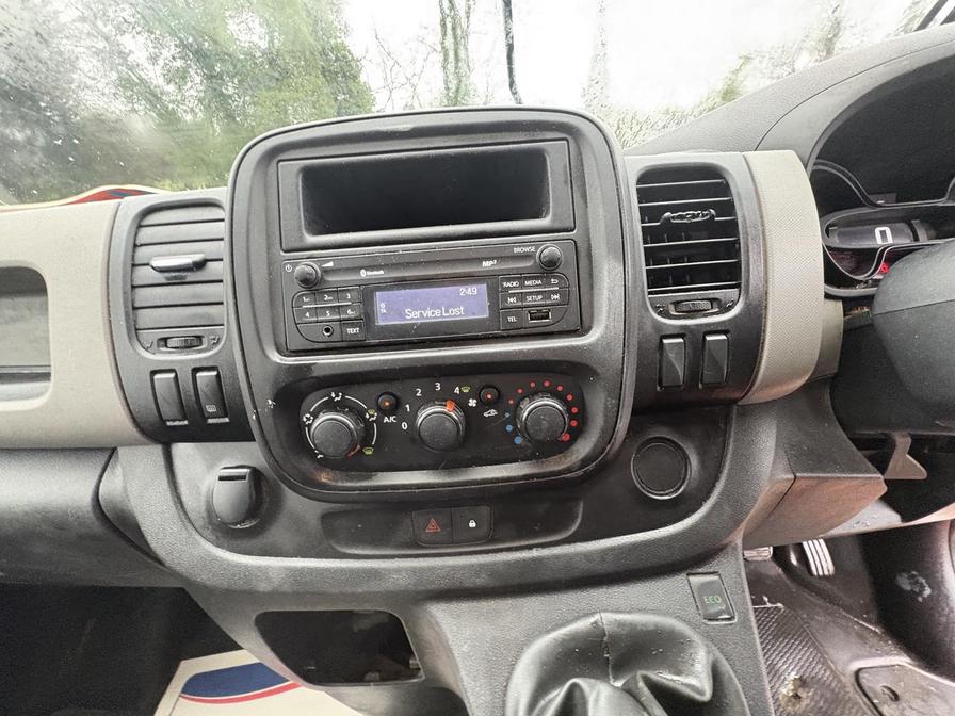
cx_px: 478
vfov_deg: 85.7
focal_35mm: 14
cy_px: 358
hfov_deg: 102.1
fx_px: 386
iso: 800
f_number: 2.2
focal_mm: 2.22
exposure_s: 1/60
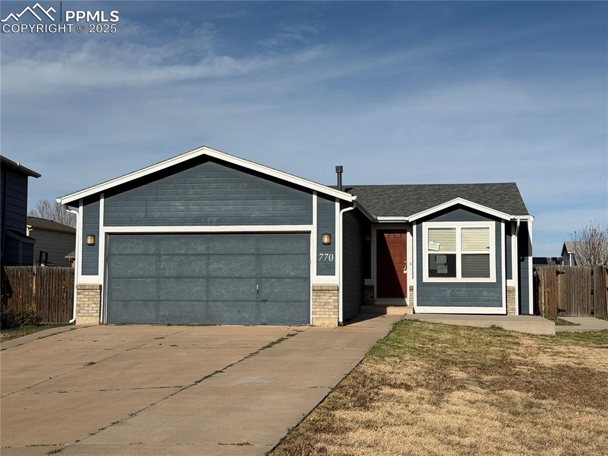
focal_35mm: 48
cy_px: 228
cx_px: 304
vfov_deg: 30.2
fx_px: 843
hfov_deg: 39.7
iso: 80
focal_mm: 6.76
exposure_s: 1/13333
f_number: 1.78
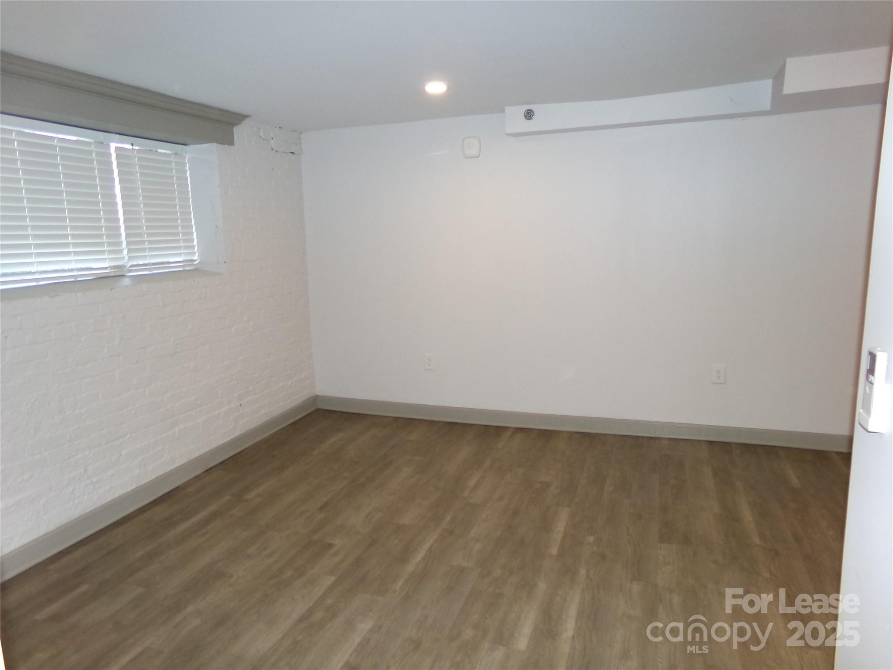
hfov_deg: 71.6
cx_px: 446
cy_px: 335
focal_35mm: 24
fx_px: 619
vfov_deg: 56.8
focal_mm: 4.3
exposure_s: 1/34
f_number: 3.7
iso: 320
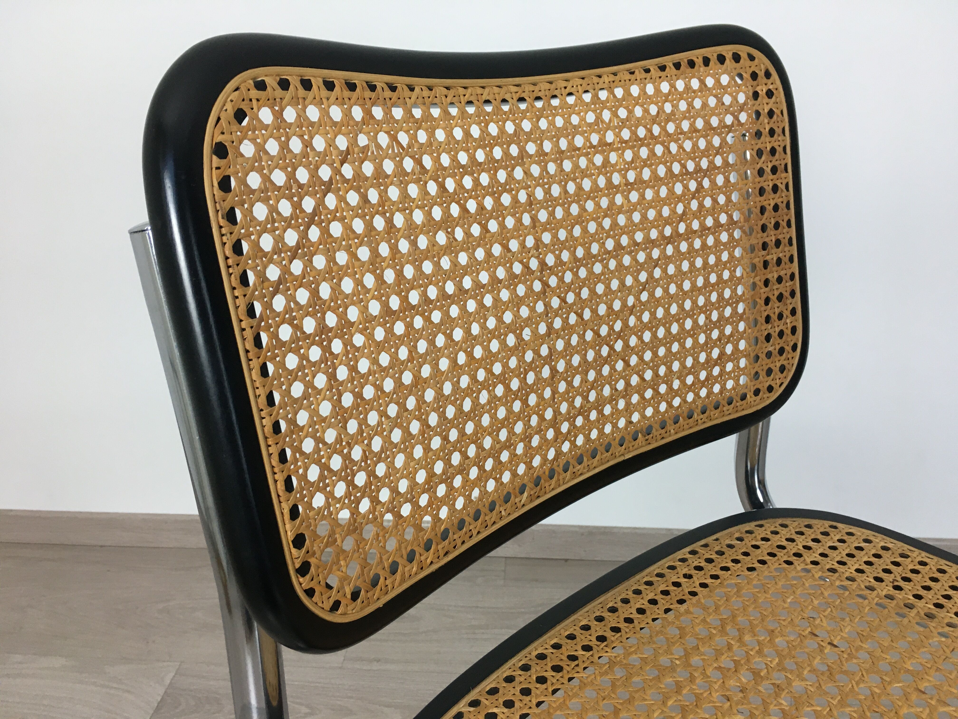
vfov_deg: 48.2
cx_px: 479
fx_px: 803
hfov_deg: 61.7
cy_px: 360
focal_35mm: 29
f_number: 2.2
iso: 50
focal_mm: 4.15
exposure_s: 1/33
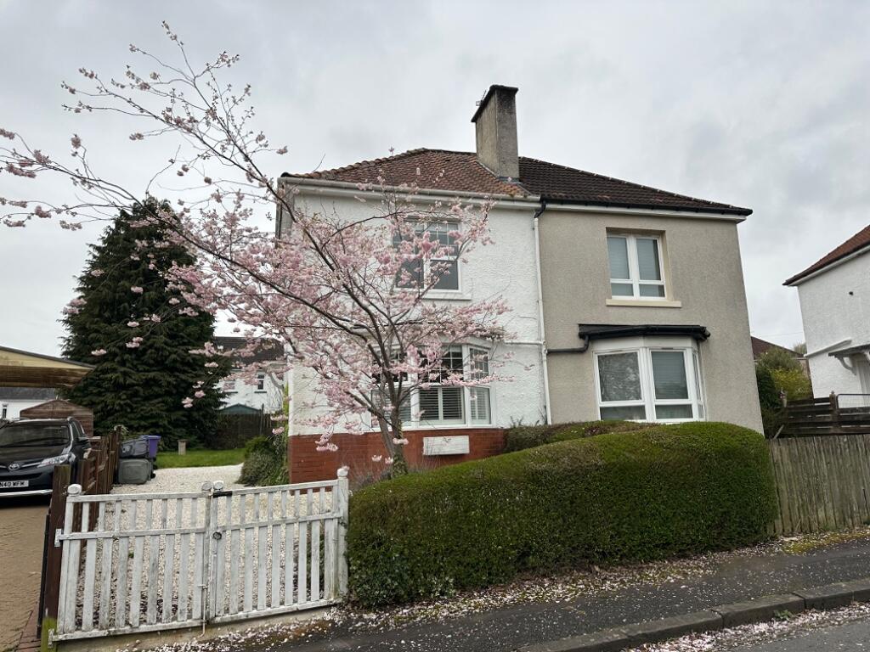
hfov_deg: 71.6
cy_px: 326
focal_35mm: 24
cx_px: 435
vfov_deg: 56.8
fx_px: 603
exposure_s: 1/756
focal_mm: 6.86
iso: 80
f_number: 1.78
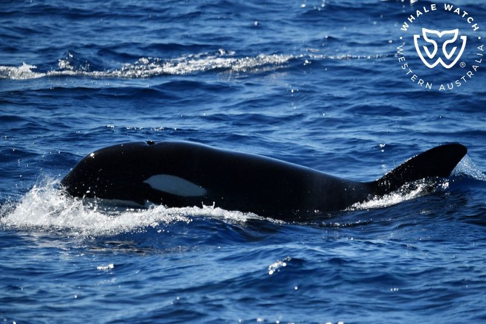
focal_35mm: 600
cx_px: 243
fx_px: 8098
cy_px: 162
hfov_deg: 3.4
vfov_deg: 2.3
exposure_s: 1/8000
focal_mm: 600
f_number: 6.3
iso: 800
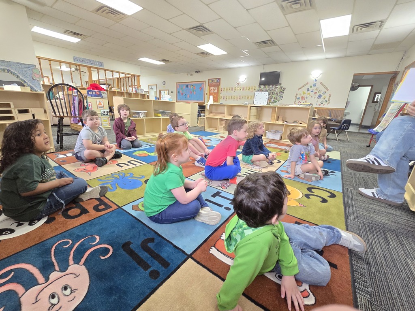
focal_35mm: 13
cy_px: 156
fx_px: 156
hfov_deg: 106.2
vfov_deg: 89.9
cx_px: 208
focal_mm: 2.2
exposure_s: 1/60
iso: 500
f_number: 2.2
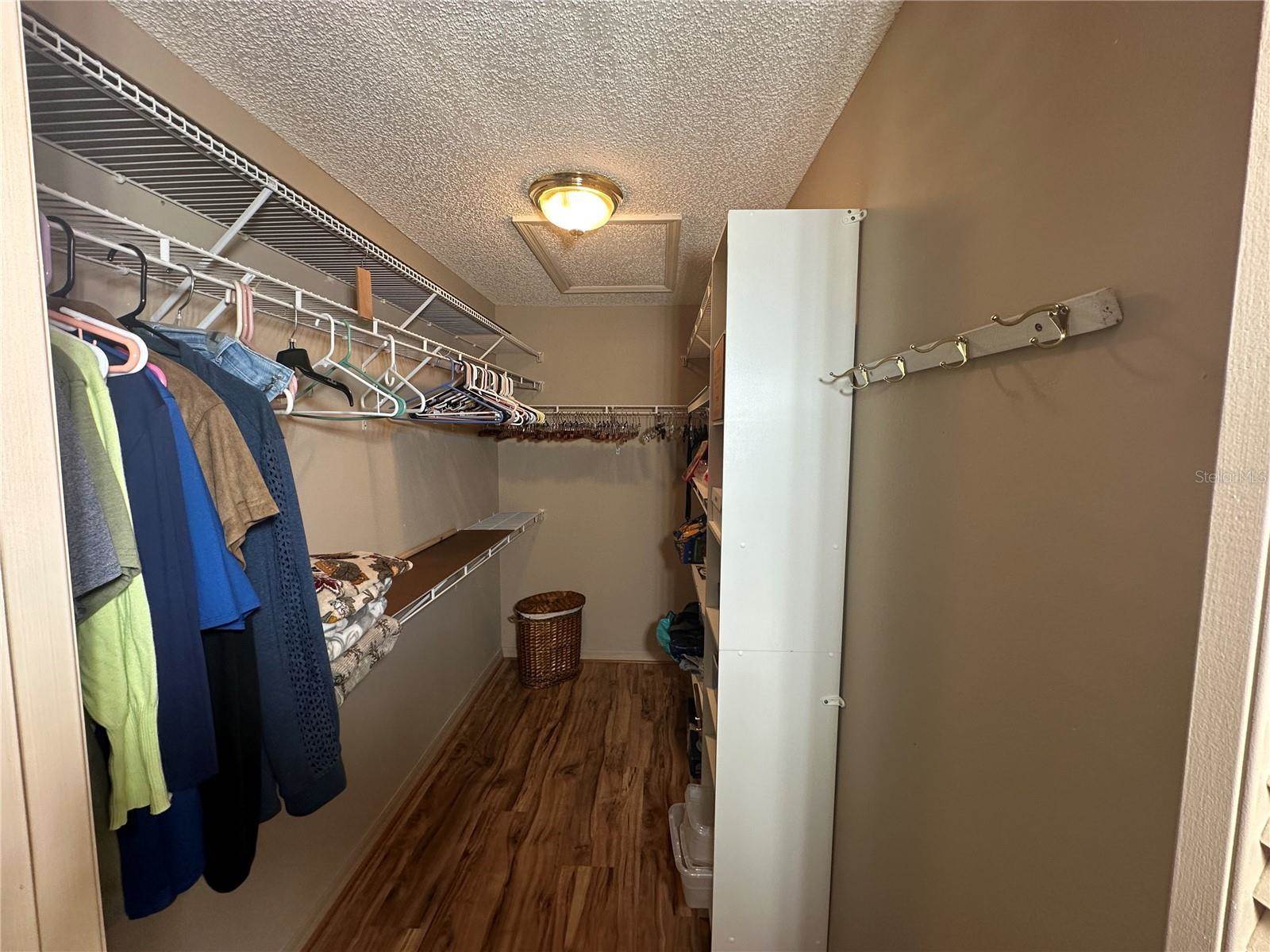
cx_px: 635
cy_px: 476
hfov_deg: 102.1
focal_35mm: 14
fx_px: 514
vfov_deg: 85.7
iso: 160
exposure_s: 1/120
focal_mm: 2.22
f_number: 2.2
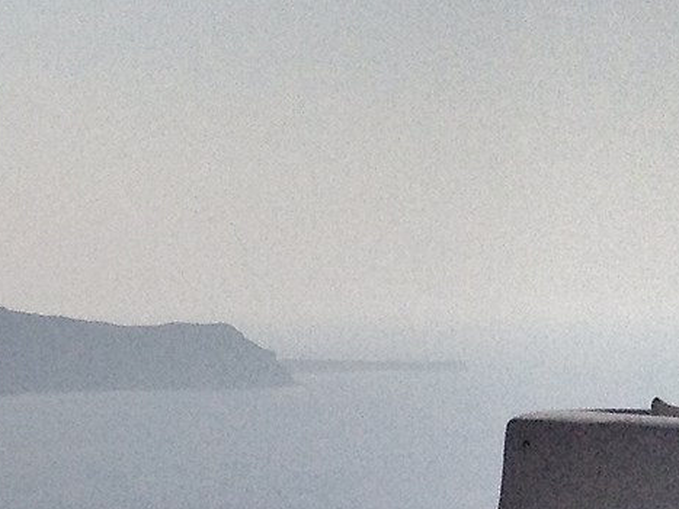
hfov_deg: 10.2
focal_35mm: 180
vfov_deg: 7.8
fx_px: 3530
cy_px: 1111
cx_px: -637
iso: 64
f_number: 2.4
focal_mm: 4.28
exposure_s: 1/13889
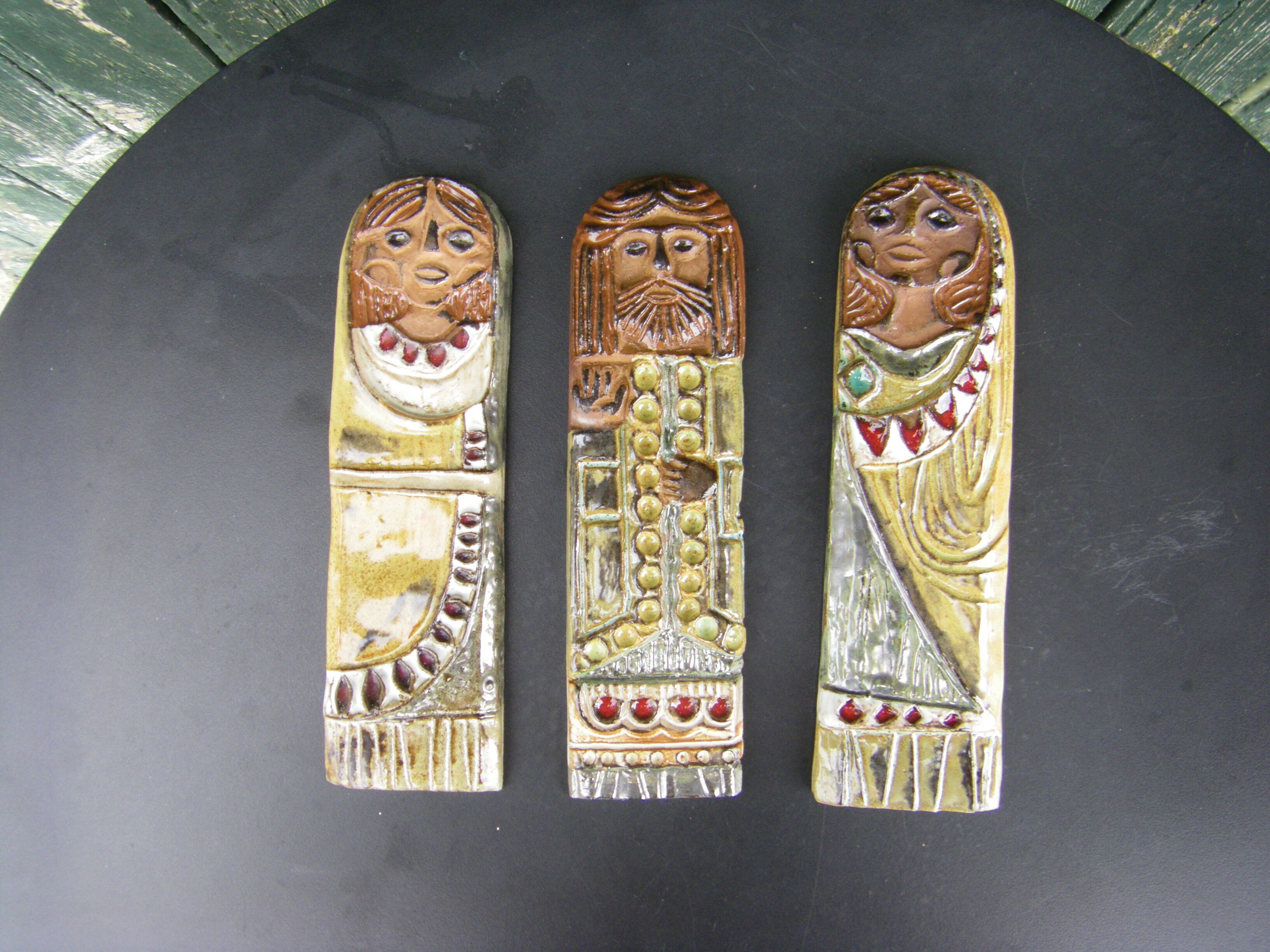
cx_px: 635
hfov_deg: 49.0
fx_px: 1394
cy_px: 476
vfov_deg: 37.7
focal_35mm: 38
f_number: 3.5
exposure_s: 1/50
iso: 200
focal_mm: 6.3
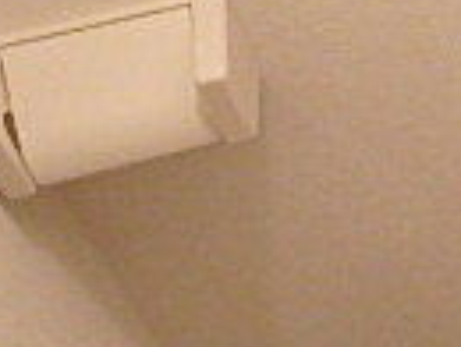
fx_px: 1374
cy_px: 290
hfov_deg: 15.8
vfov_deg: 14.3
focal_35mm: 103
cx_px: 862
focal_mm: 3.7
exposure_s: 1/30
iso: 640
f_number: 3.5
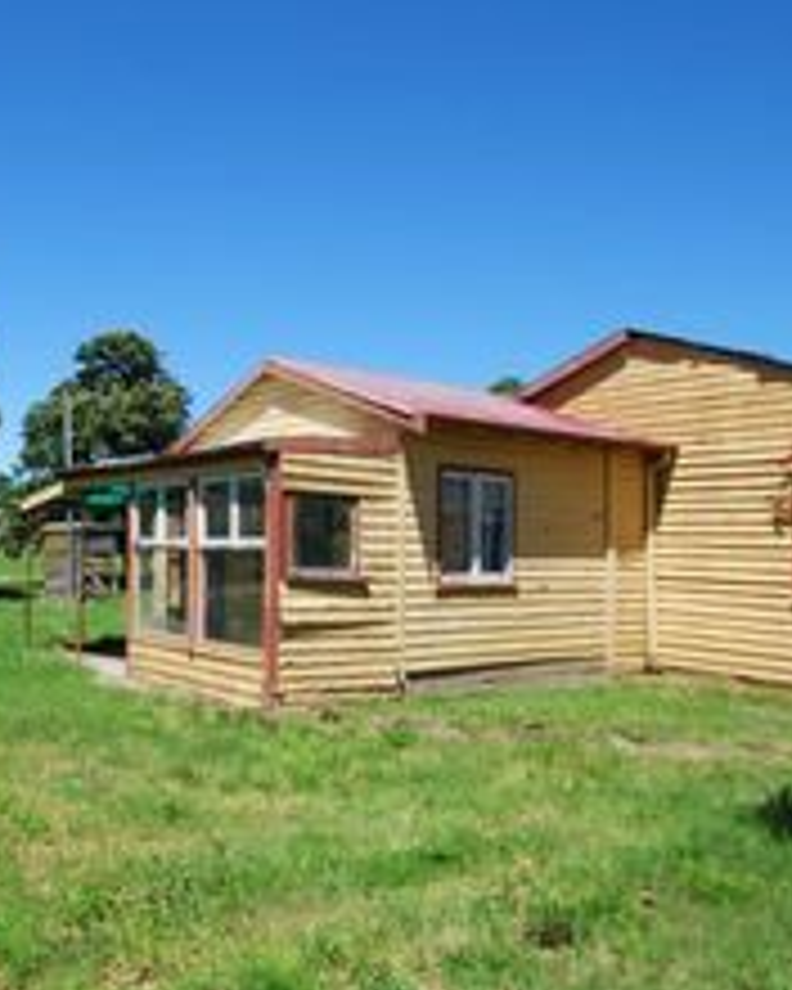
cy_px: 511
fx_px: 879
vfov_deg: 58.8
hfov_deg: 46.8
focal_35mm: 30
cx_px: 202
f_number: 7.1
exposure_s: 1/200
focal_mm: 10
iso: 100
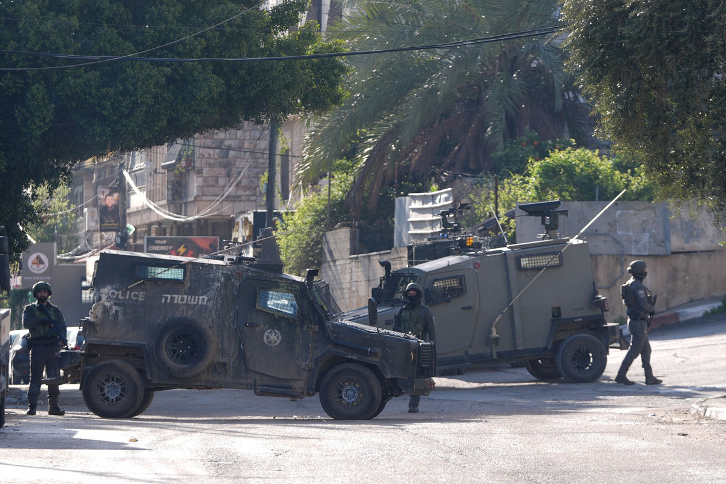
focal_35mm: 297
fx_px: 5989
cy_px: 242
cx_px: 363
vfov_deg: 4.6
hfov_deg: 6.9
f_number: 3.5
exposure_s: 1/1000
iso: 200
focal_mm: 198
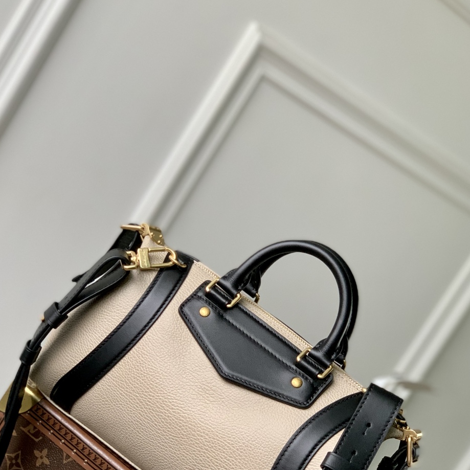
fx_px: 1106
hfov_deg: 24.0
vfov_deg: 23.9
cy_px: 298
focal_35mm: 72
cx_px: 223
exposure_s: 1/115
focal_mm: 6
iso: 125
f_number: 2.4
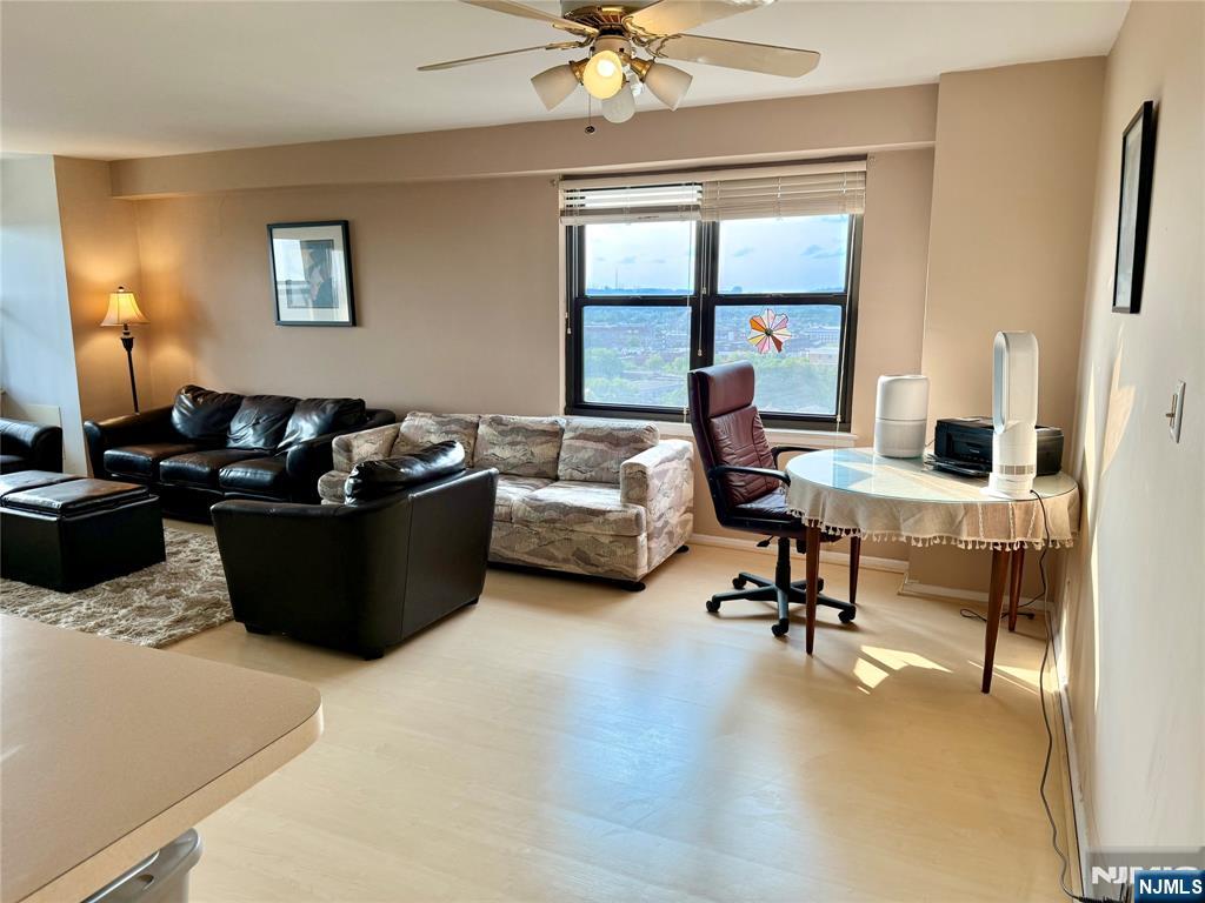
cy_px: 452
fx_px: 835
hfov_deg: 71.6
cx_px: 602
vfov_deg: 56.8
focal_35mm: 24
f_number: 1.78
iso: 100
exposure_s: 1/296
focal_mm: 6.76
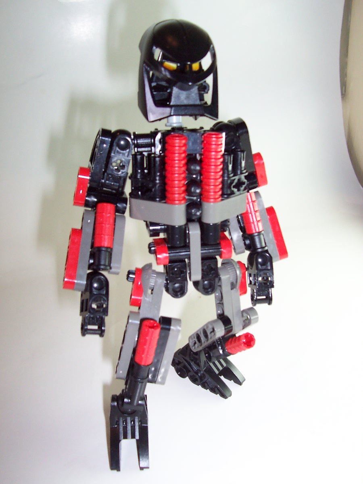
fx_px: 517
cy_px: 242
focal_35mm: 37
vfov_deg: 50.1
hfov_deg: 38.7
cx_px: 182
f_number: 2.8
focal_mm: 5.6
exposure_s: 1/60
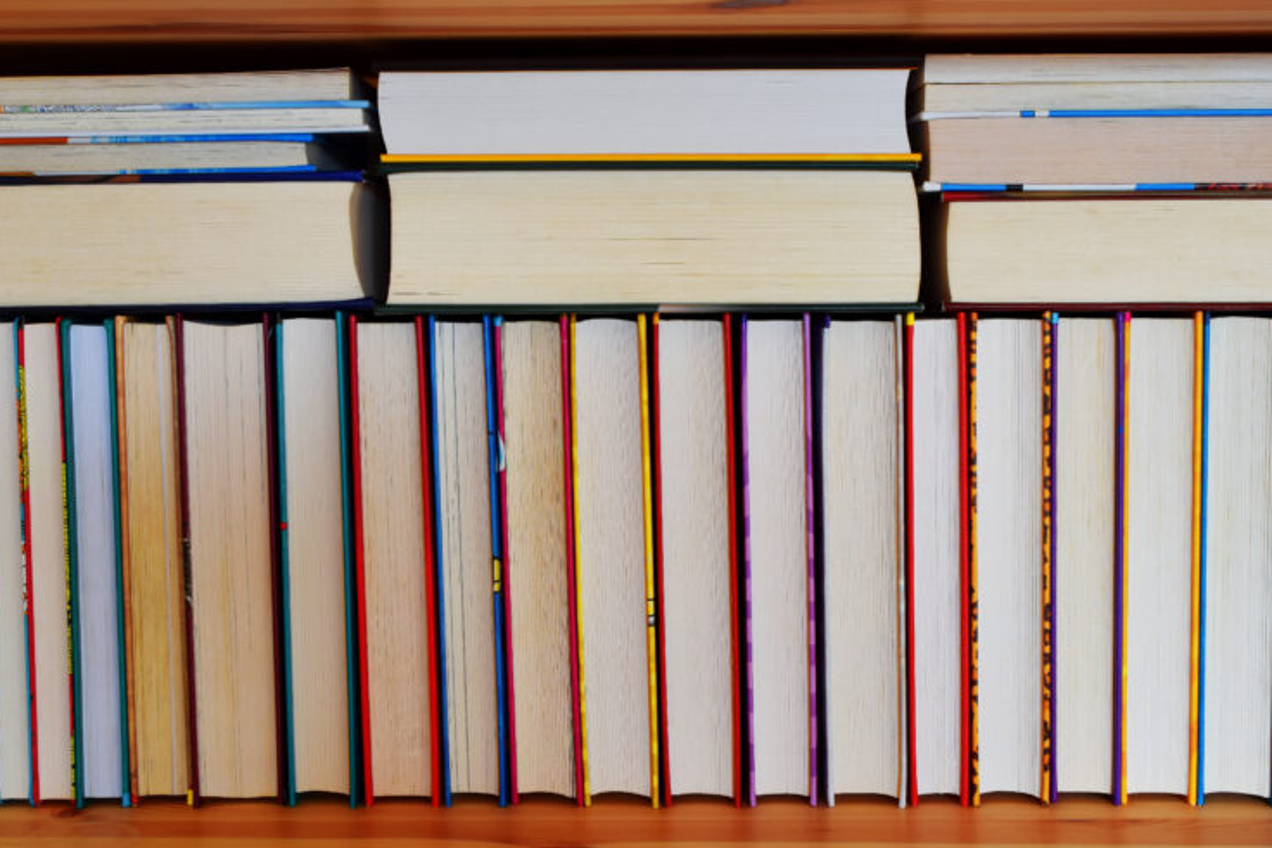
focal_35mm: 54
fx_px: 1891
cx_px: 626
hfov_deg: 37.2
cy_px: 427
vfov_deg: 25.3
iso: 200
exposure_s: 1/4
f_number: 9
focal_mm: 35
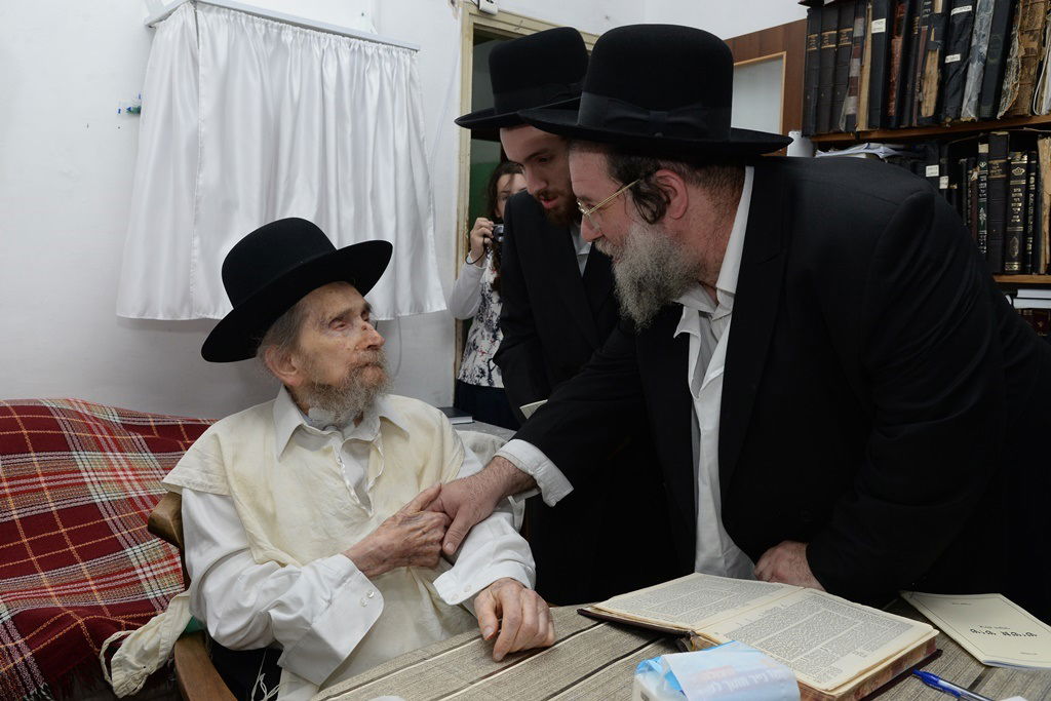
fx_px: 905
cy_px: 350
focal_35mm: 31
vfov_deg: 42.3
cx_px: 526
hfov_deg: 60.3
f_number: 6.3
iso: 1000
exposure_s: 1/100
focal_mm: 31
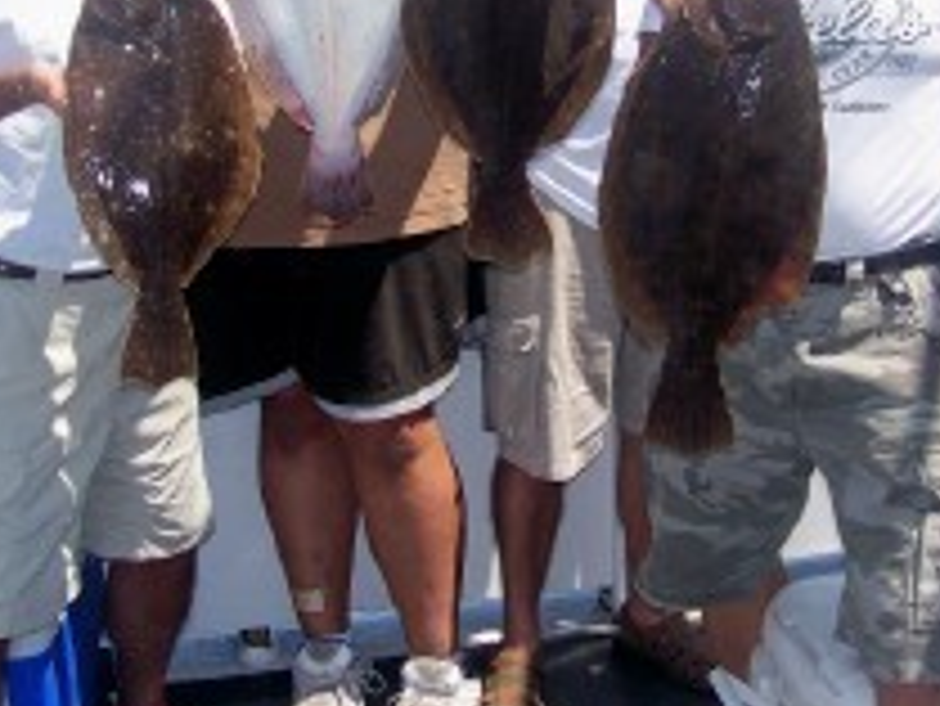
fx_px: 1875
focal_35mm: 69
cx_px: 504
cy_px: 184
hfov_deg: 28.1
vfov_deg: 21.2
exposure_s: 1/800
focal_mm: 5.85
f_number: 2.8
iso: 64
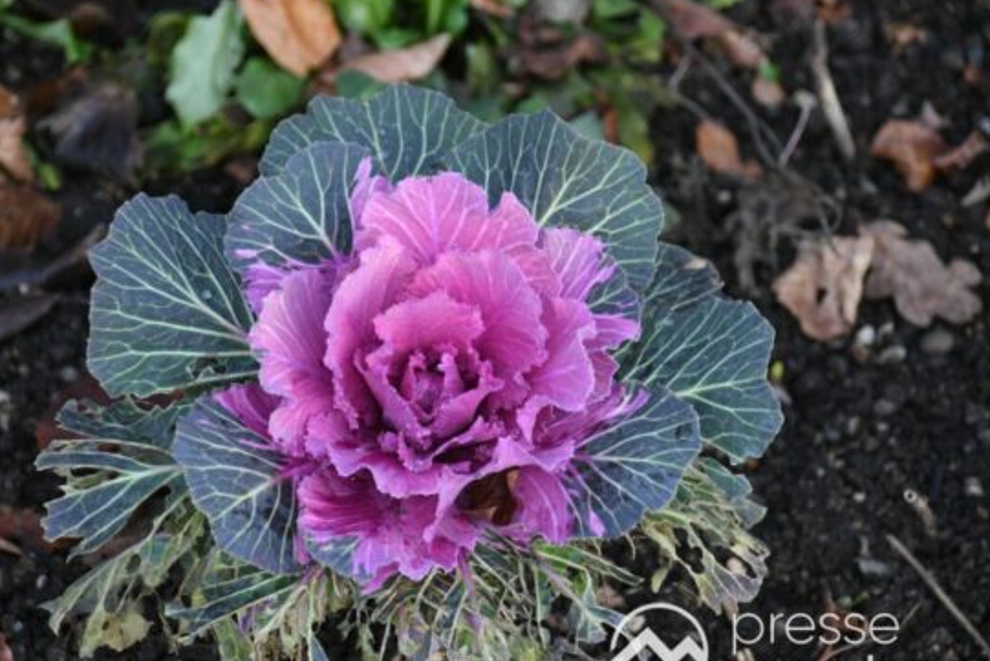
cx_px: 437
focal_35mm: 227
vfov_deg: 6.1
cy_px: 335
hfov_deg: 9.1
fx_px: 6244
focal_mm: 130
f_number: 5.6
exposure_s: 1/250
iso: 1600
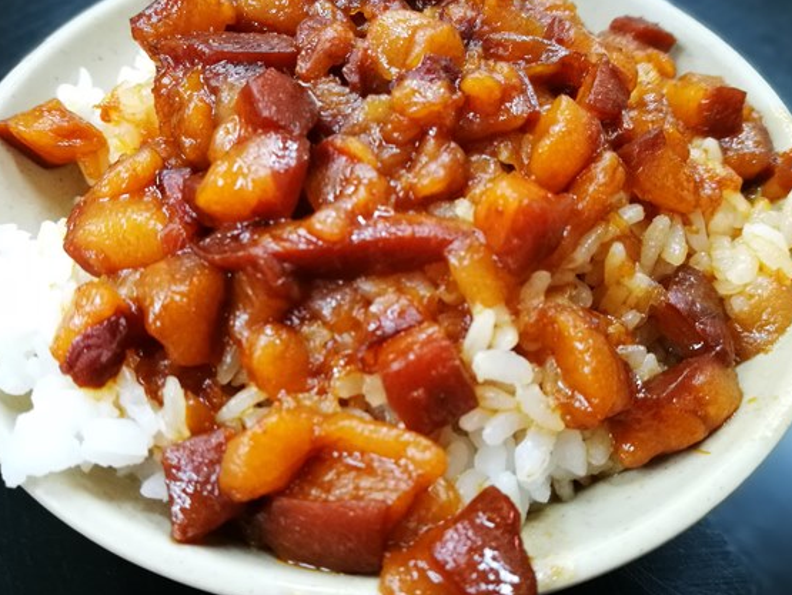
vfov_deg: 40.7
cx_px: 380
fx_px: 801
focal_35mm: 35
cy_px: 278
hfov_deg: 52.6
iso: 400
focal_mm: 4.5
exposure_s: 1/24
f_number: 4
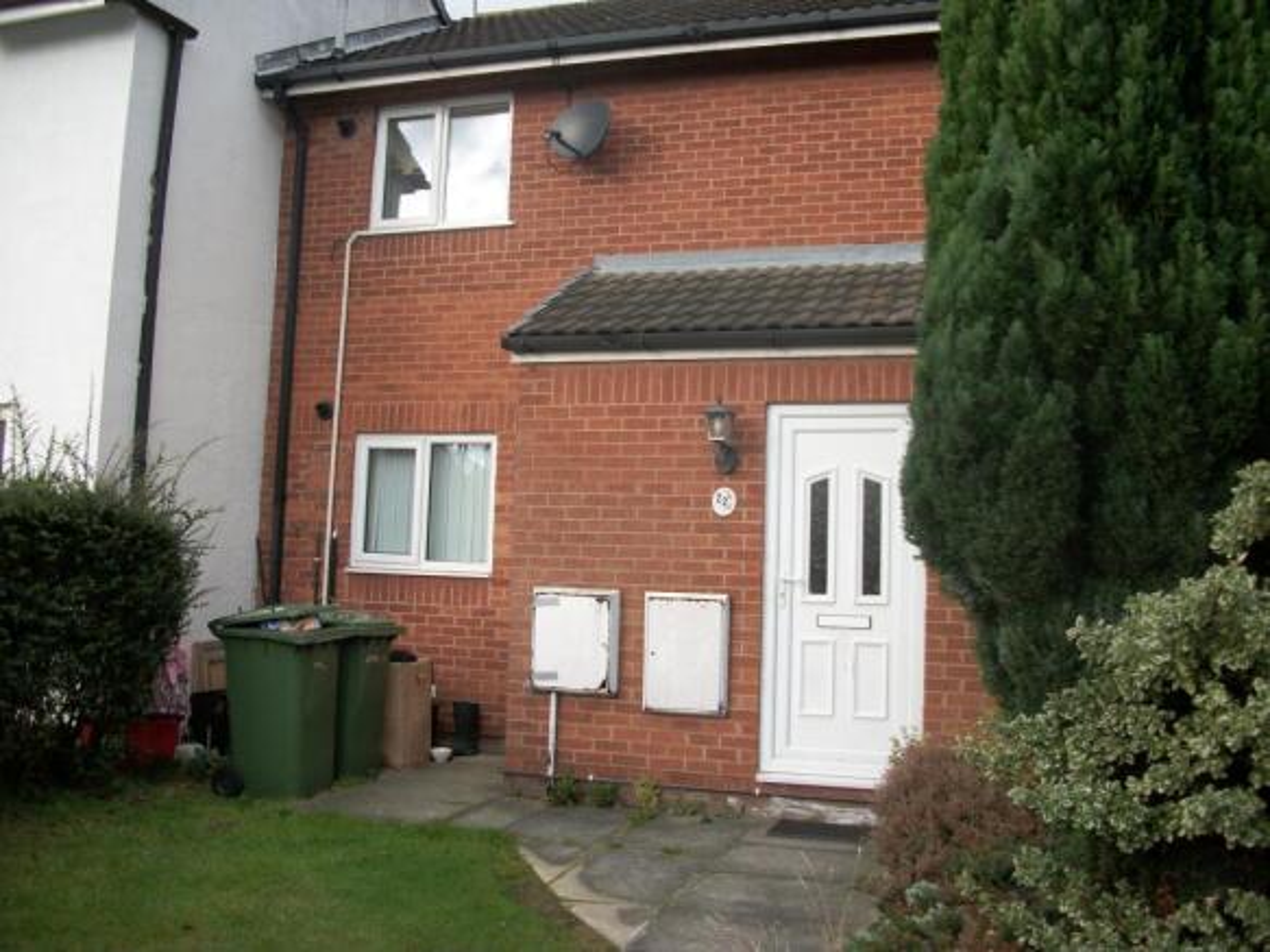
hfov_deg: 56.8
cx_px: 635
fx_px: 1174
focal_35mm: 32
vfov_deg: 44.1
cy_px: 476
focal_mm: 5.7
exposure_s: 1/400
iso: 80
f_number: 2.9
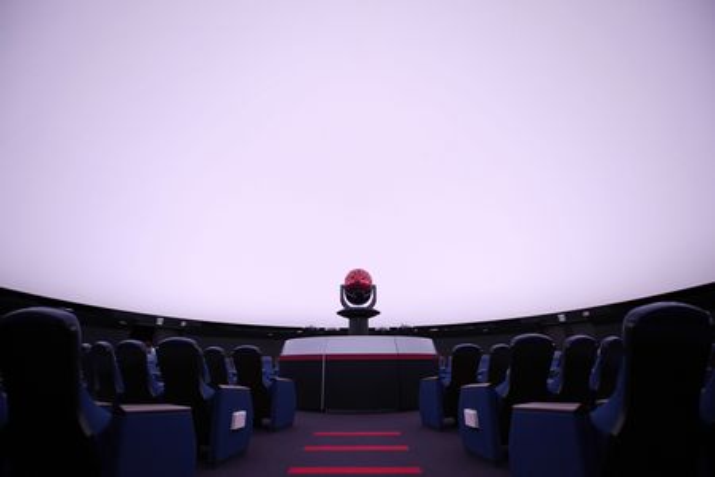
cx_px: 358
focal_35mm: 14
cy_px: 238
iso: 1000
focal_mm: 14
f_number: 2.8
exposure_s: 1/30
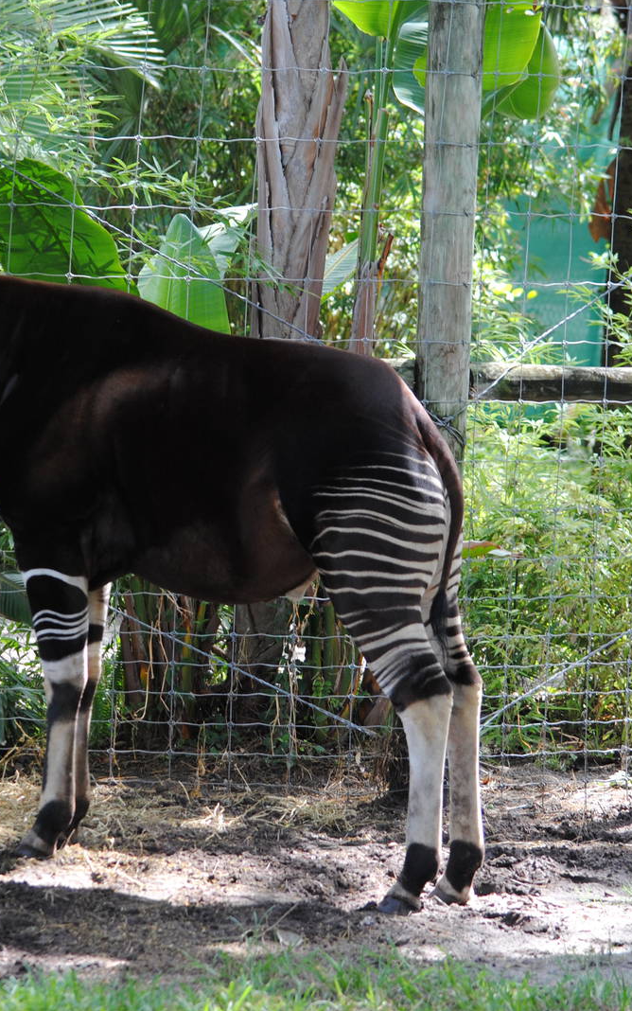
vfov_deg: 8.7
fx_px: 6632
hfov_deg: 5.5
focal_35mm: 241
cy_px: 505
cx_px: 243
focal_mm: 105
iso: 220
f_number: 4.8
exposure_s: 1/125
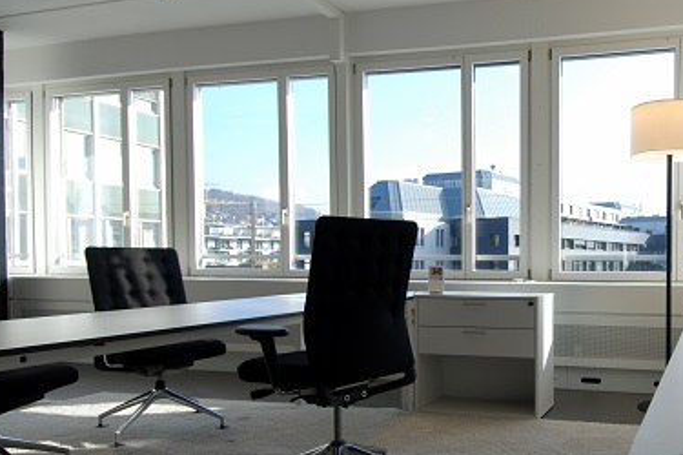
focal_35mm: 31
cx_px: 567
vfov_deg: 42.1
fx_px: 588
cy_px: 279
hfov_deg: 55.1
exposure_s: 1/200
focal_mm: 12
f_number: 7.1
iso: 200
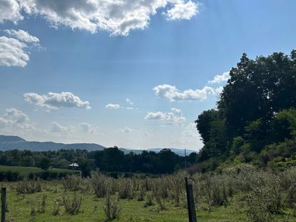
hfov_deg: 53.1
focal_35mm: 34
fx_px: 291
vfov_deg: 41.8
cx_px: 104
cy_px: 118
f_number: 1.5
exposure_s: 1/14286
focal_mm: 5.7
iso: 50
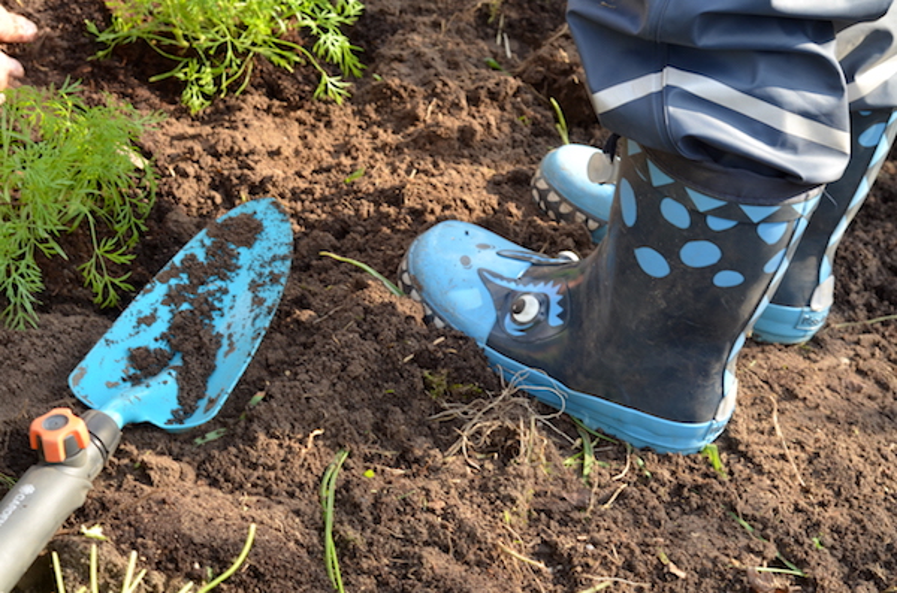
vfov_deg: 18.1
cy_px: 296
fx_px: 1864
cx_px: 448
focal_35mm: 75
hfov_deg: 27.1
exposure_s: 1/60
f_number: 8
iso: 220
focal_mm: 50
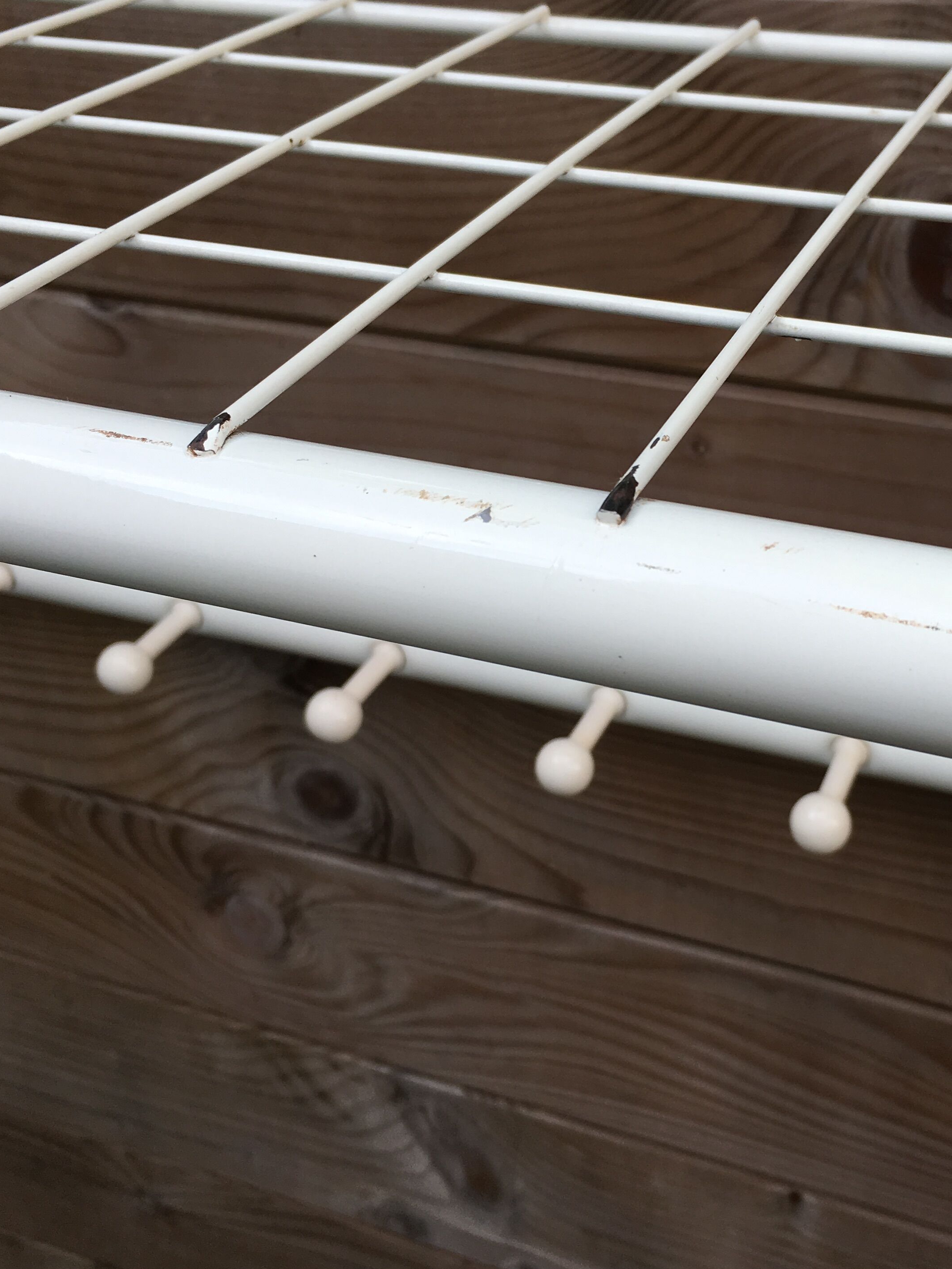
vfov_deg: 45.7
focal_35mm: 41
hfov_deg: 34.7
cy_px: 584
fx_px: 1503
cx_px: 649
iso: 25
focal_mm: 4.15
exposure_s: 1/346
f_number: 2.2
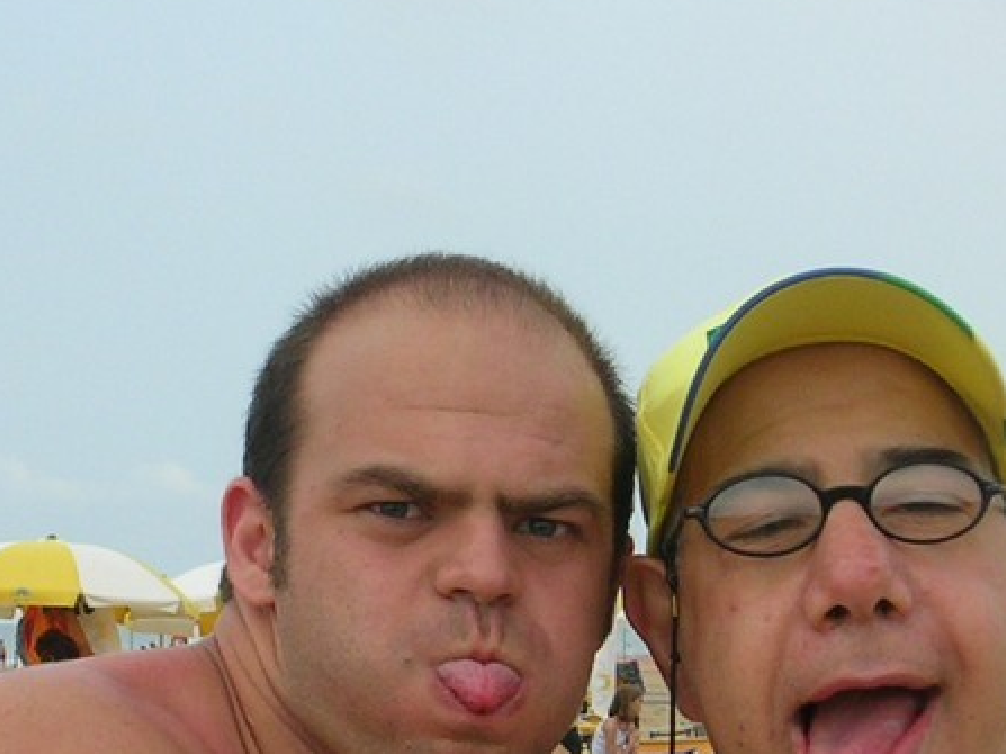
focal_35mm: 165
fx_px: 4794
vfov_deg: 9.0
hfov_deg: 12.0
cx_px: 491
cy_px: 578
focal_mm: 10.9
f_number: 3.7
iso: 50
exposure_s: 1/535
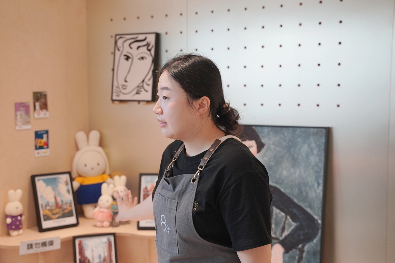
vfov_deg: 27.5
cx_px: 198
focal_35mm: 49
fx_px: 538
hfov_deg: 40.3
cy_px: 132
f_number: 4
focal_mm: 49
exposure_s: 1/160
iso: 2000
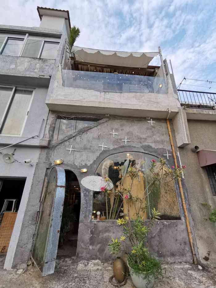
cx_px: 108
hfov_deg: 78.1
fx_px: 133
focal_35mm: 16
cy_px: 144
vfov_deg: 94.5
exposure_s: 1/159
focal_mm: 2.35
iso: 50
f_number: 2.2
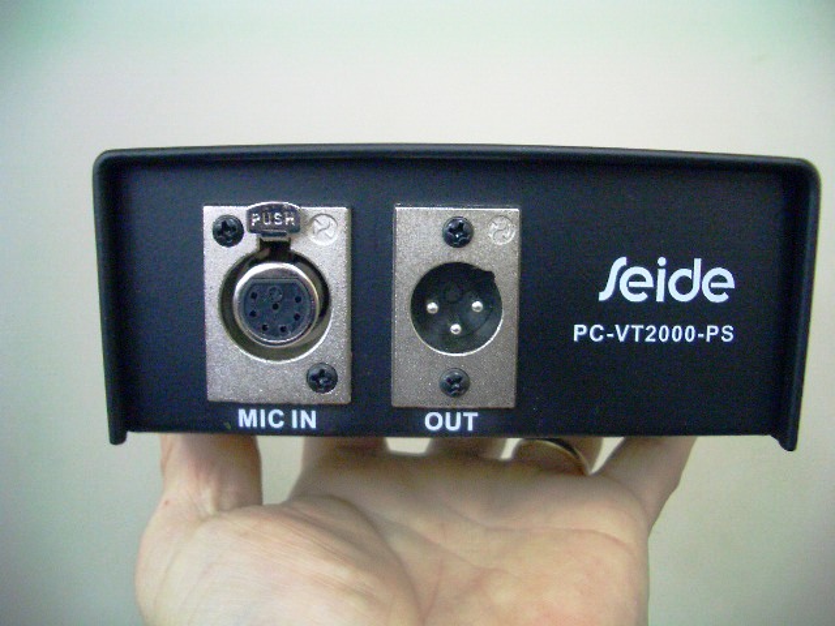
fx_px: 844
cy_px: 313
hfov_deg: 52.6
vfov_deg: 40.7
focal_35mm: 35
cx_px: 418
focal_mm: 5.8
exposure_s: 1/50
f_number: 2.6
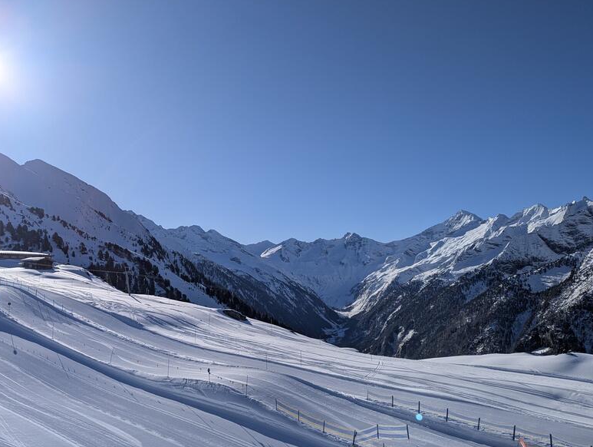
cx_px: 206
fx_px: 549
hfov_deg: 55.8
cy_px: 241
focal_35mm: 32
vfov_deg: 44.2
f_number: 1.85
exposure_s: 1/3650
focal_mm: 6.81
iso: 37
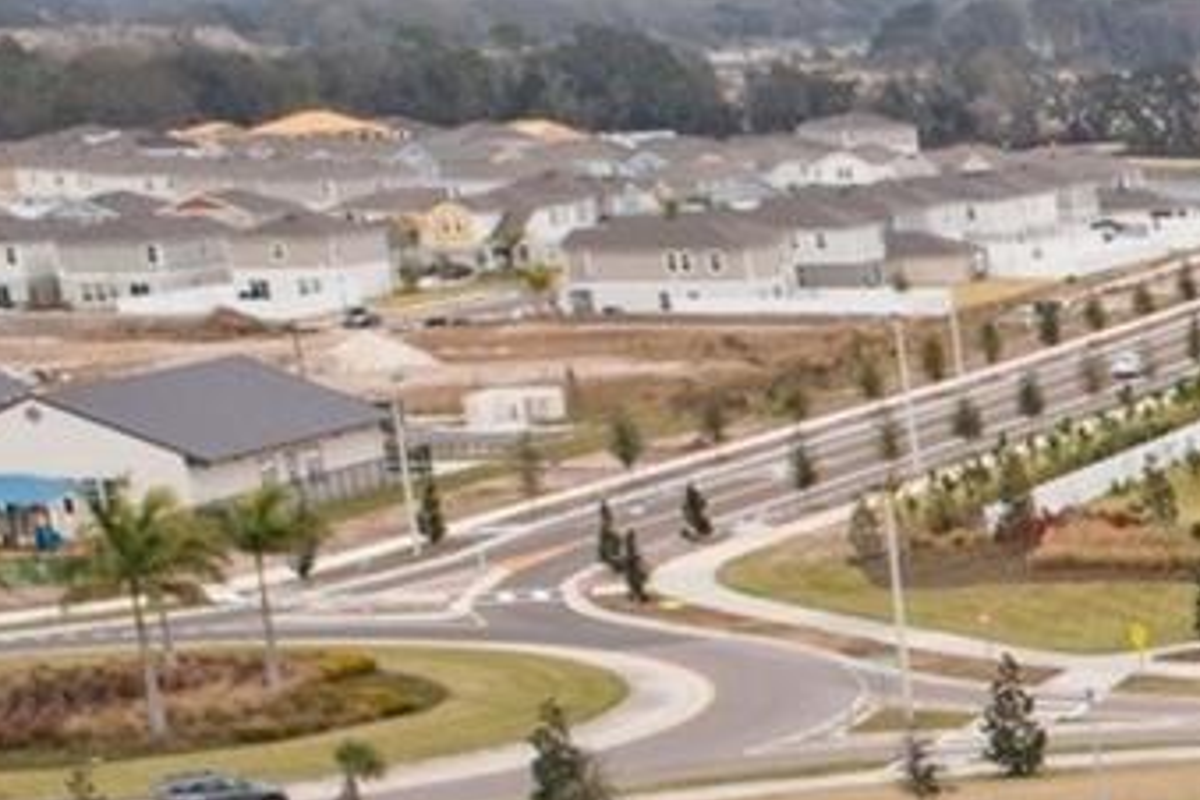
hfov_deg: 12.6
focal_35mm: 132
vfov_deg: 9.7
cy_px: 1535
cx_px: 2754
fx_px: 4400
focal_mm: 10.26
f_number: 3.2
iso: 100
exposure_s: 1/50
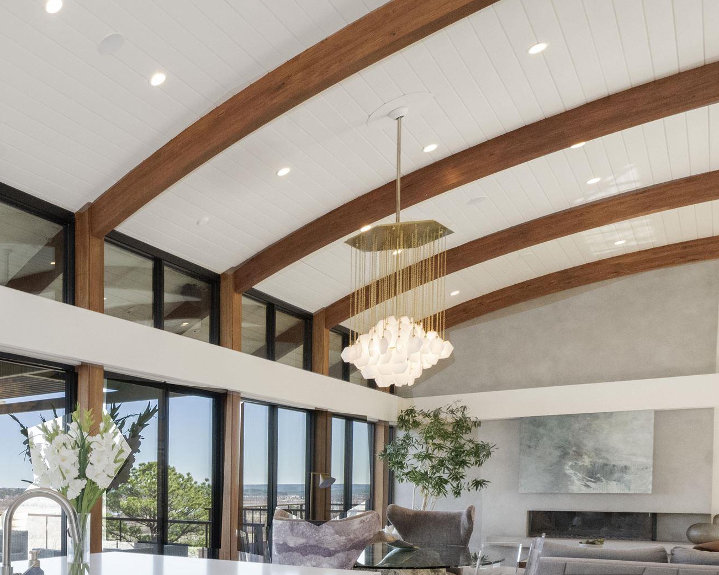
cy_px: 508
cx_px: -65
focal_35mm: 31
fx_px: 660
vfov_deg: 43.4
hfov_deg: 44.3
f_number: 10
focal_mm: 14
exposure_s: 1/200
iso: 1000
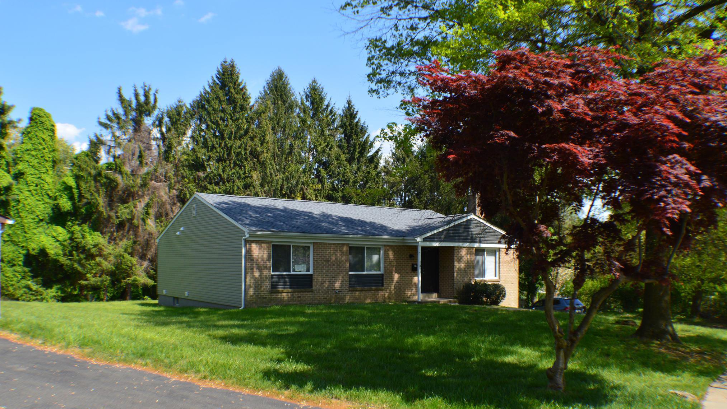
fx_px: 704
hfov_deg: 54.6
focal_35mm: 37
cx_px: 362
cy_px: 240
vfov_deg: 32.3
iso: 400
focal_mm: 23
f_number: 11
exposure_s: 1/320
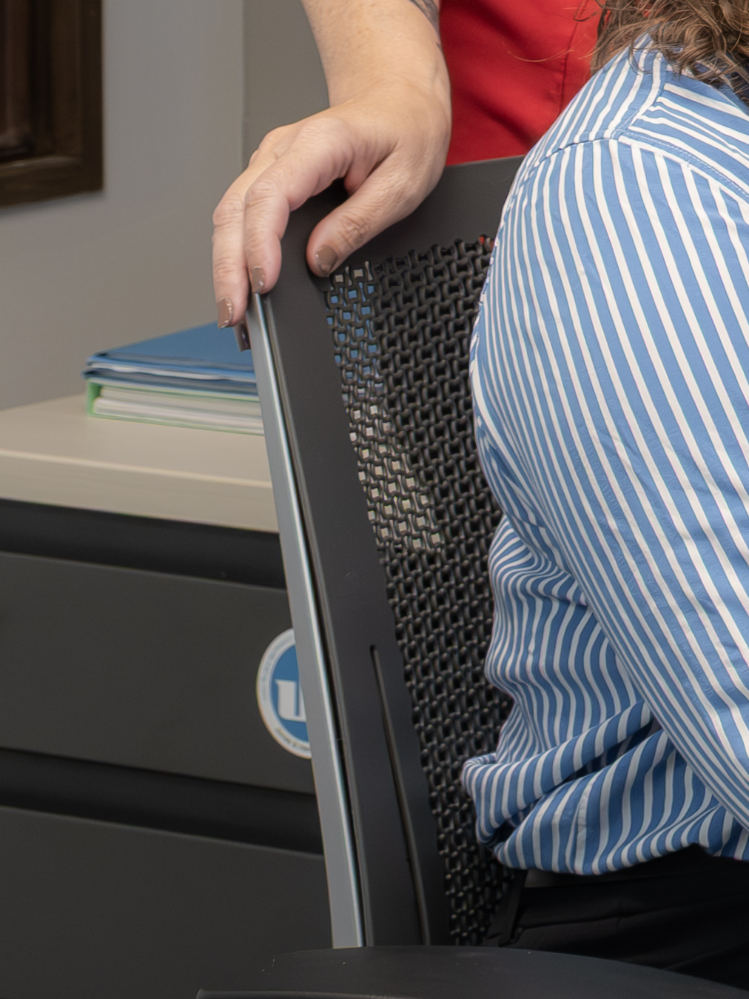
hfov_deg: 6.8
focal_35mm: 209
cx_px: 1743
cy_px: -294
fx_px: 6029
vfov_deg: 9.3
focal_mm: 31.1
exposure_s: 1/30
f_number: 5.6
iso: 800
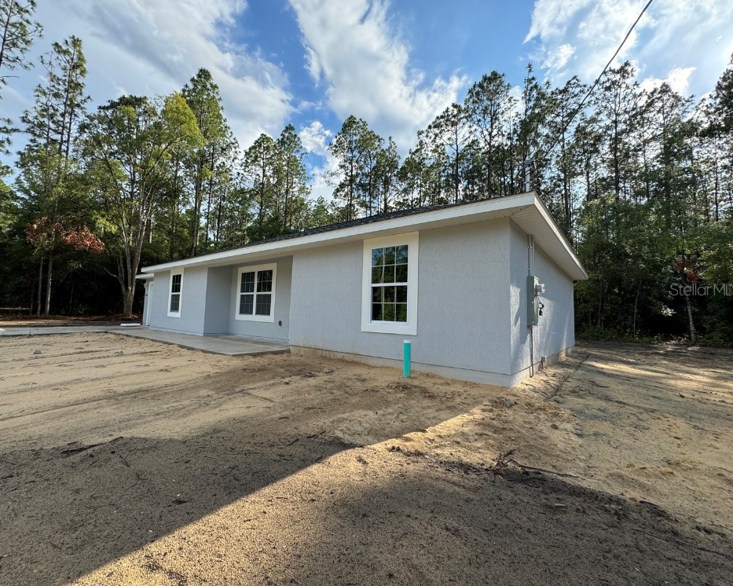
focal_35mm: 15
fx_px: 325
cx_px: 342
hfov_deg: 96.7
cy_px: 289
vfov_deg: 84.0
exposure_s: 1/720
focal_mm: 2.22
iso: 50
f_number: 2.2
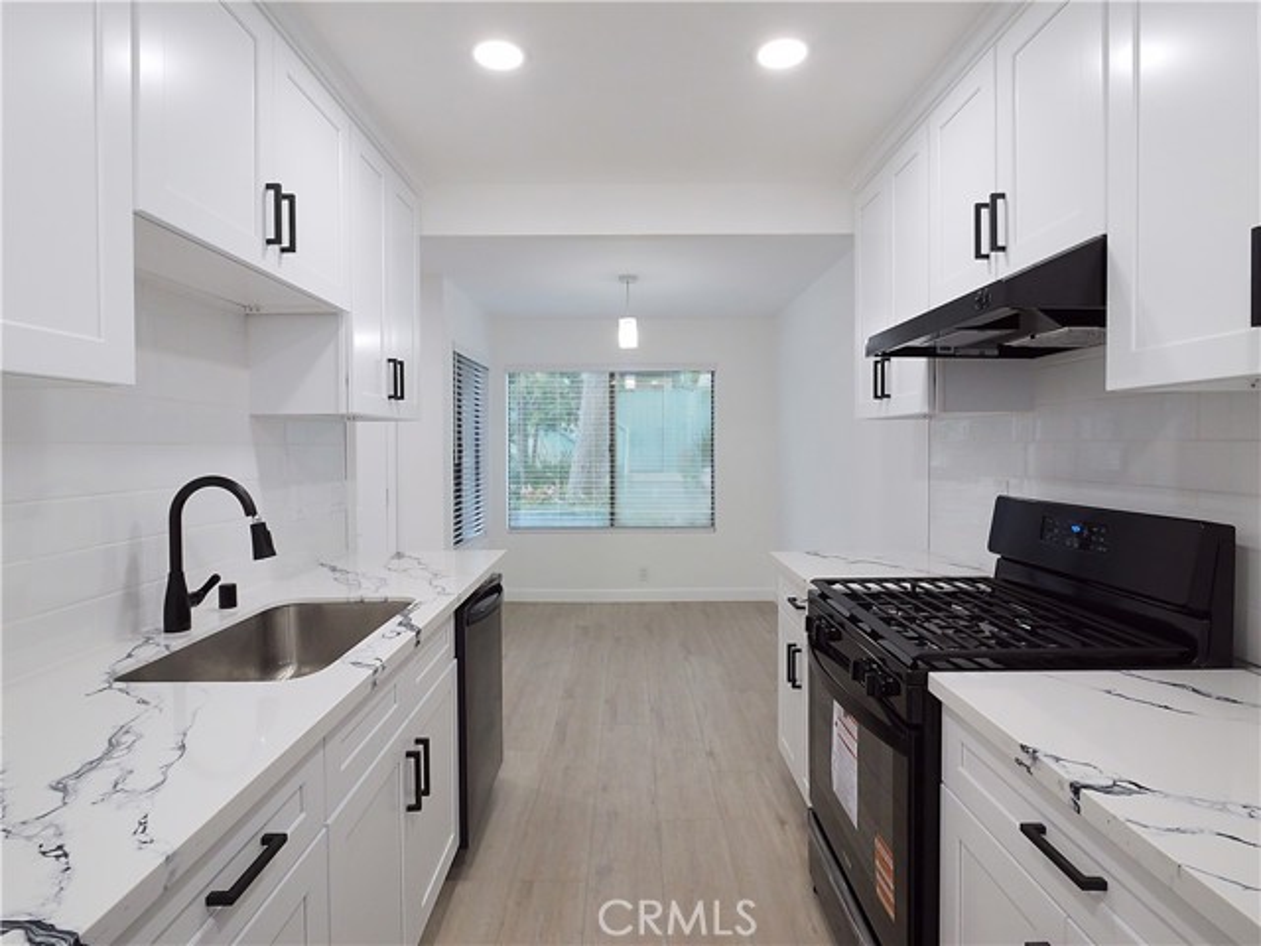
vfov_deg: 71.6
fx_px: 656
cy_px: 473
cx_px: 630
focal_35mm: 18
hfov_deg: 87.8
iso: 2000
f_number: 8
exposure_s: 1/80
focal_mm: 9
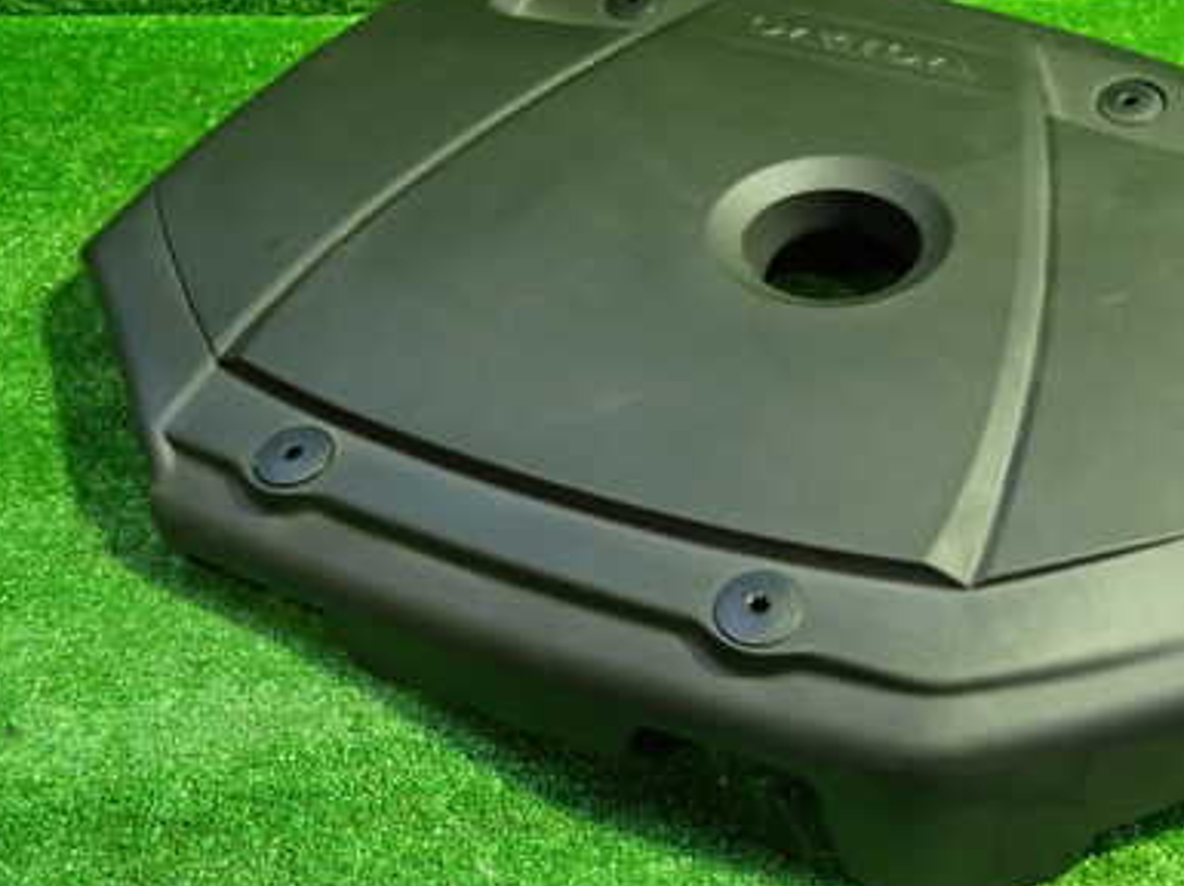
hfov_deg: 47.2
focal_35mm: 39
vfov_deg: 36.7
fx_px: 1333
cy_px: 409
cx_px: 778
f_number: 2
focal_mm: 4.5
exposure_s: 1/30
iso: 400
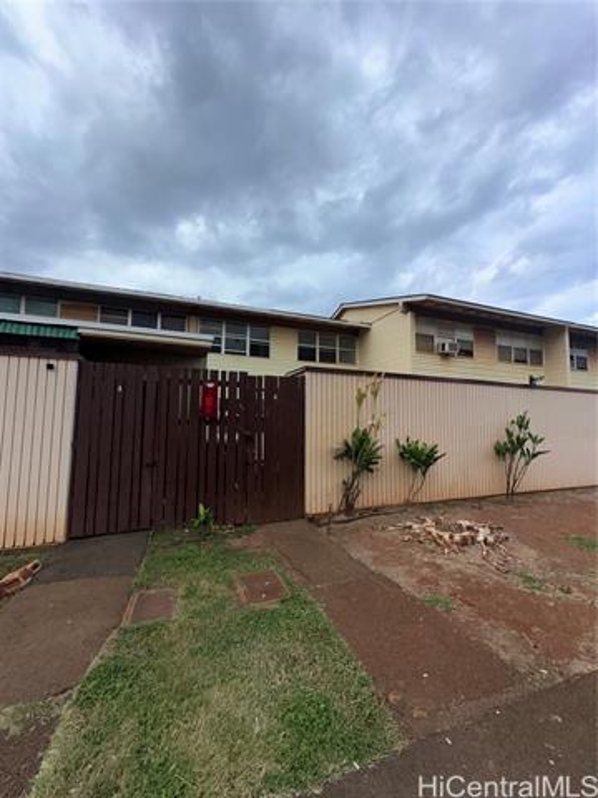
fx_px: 322
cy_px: 399
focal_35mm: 14
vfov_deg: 102.1
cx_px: 299
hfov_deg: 85.7
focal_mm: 2.22
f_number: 2.2
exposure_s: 1/1770
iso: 32
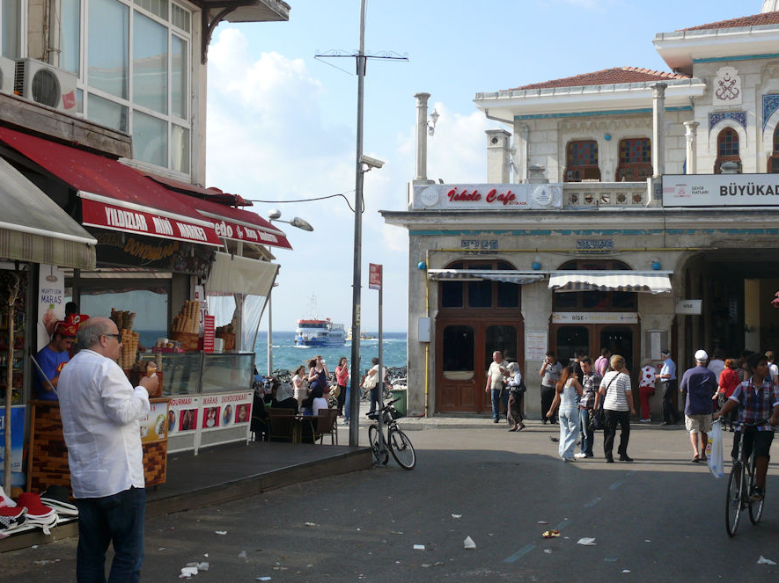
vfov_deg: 28.0
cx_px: 423
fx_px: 1170
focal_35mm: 52
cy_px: 283
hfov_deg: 36.8
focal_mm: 9.7
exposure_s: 1/320
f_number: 5.6
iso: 100
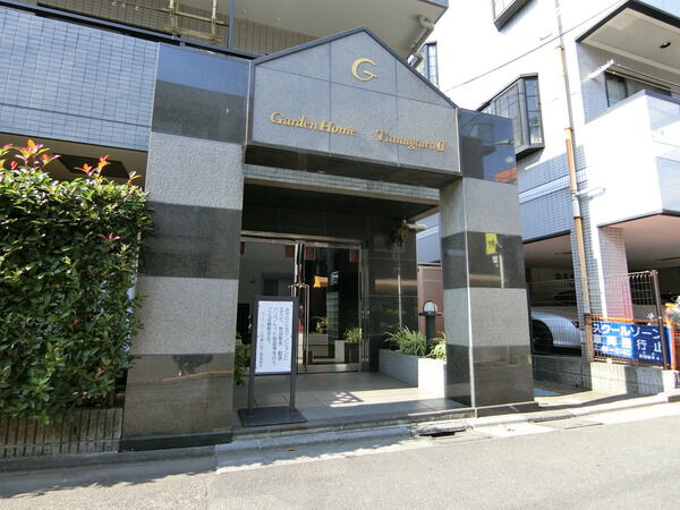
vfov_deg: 68.7
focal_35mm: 19
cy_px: 255
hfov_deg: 84.7
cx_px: 340
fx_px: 373
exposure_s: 1/250
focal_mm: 4.06
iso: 80
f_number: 2.7
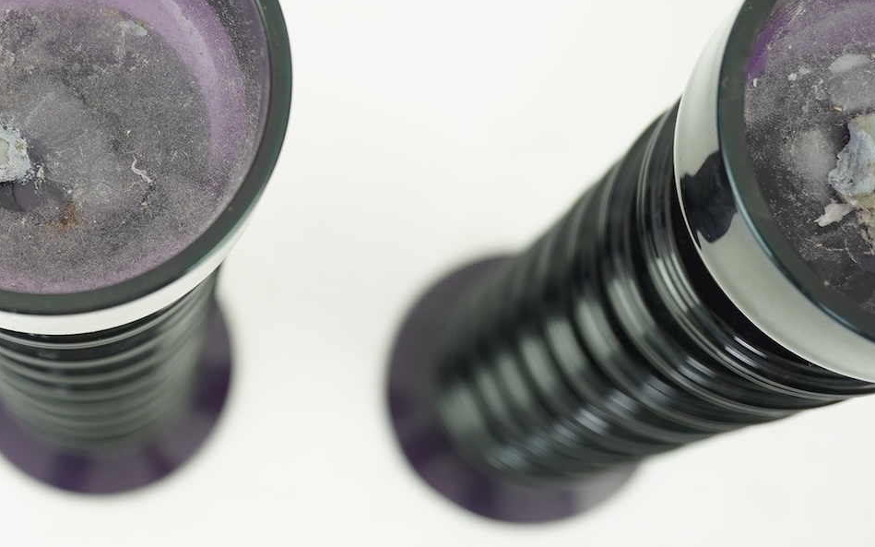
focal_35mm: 87
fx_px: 2075
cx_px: 78
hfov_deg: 23.2
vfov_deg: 15.0
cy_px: 146
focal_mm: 30
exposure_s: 1/40
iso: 500
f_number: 7.1
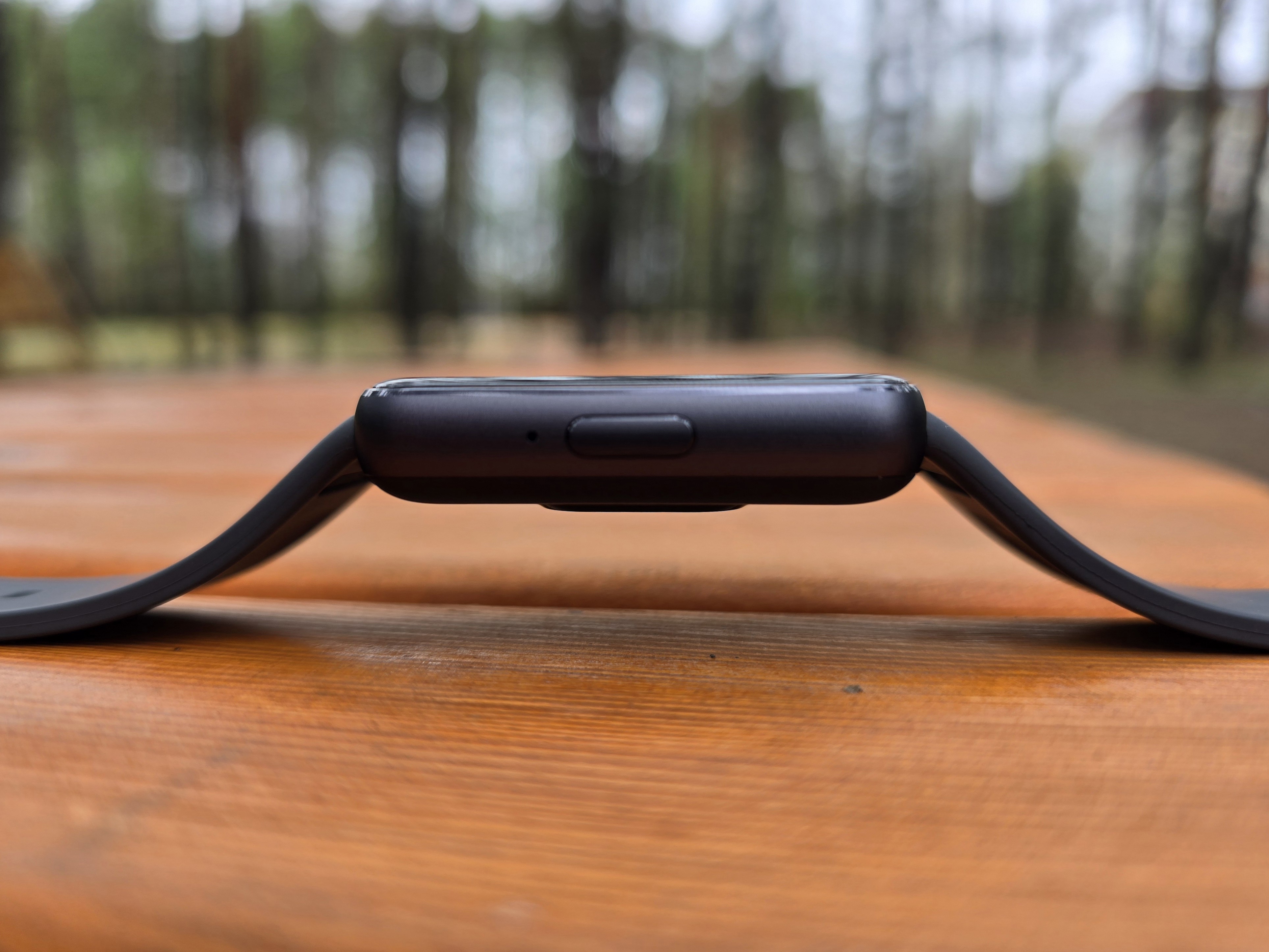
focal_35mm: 23
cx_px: 634
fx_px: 843
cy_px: 476
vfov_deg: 58.9
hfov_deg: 73.9
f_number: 1.7
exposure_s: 1/67.1
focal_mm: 6.3
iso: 25
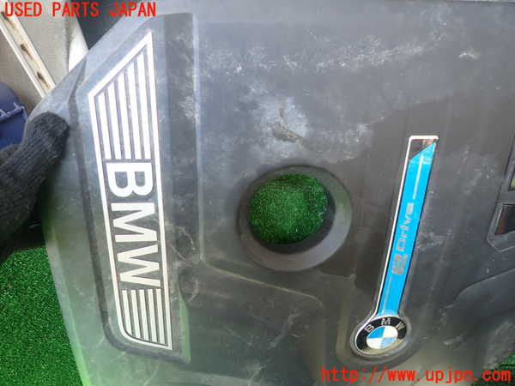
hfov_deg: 69.4
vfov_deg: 54.9
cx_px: 258
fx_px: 372
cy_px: 193
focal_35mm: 25
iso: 160
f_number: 2
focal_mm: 4.5
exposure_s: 1/60
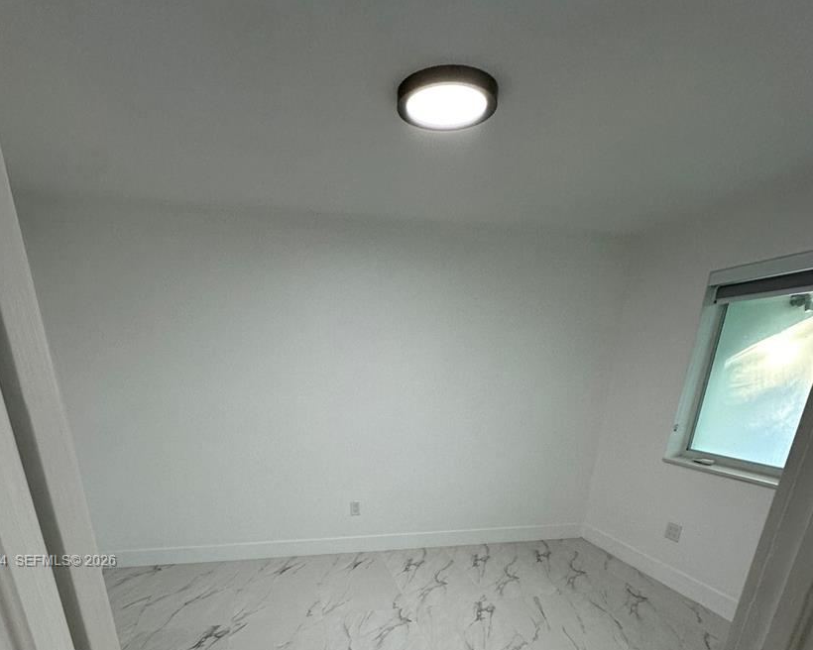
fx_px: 481
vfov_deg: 59.8
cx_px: 379
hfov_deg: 80.3
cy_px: 562
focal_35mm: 20
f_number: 2.2
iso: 160
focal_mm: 2.22
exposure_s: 1/120
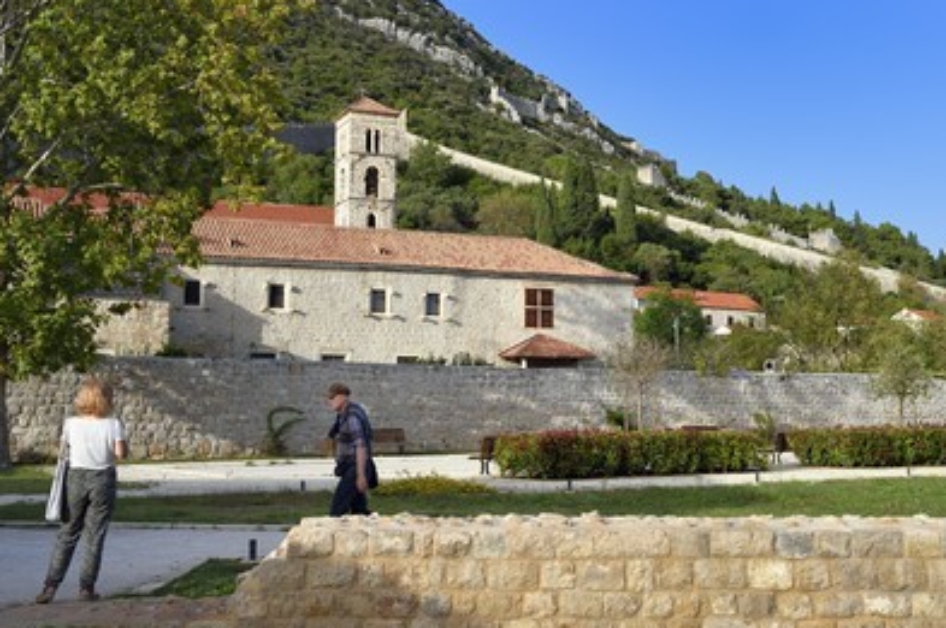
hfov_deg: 43.6
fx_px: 1181
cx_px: 504
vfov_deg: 29.8
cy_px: 315
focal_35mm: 45
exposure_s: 1/125
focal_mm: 42
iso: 200
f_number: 13
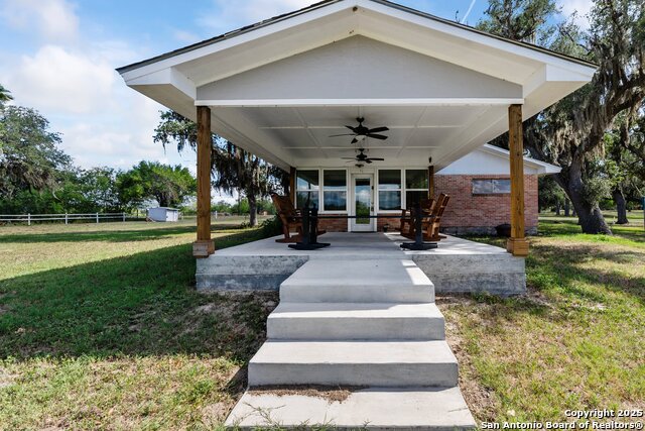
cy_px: 216
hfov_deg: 96.7
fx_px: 287
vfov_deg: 73.8
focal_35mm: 16
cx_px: 322
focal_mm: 16
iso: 80
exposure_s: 1/100
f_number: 7.1
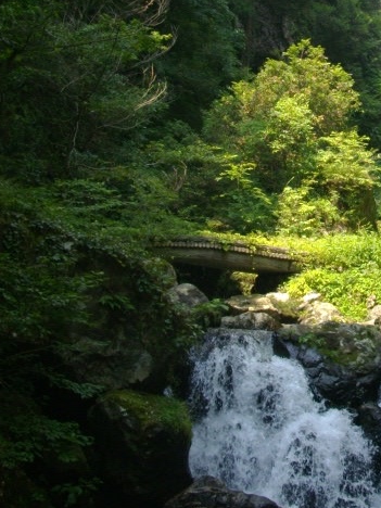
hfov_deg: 17.7
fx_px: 1189
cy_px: 76
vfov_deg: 23.6
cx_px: 399
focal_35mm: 81
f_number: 2.8
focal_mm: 6.2
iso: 100
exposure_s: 1/320
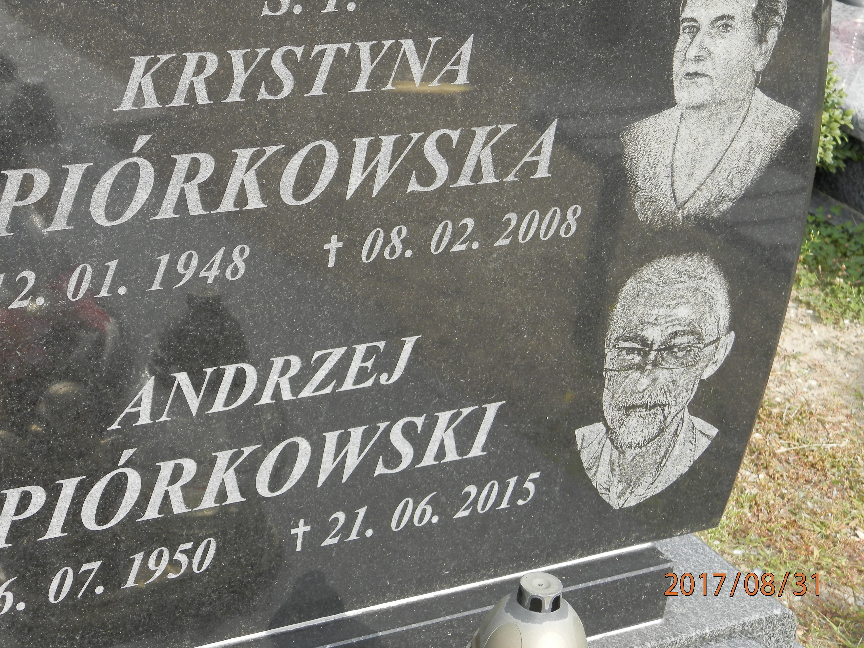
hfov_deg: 24.1
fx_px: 2022
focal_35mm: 81
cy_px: 281
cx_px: 371
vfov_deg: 18.2
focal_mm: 12.2
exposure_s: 1/250
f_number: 4
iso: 80
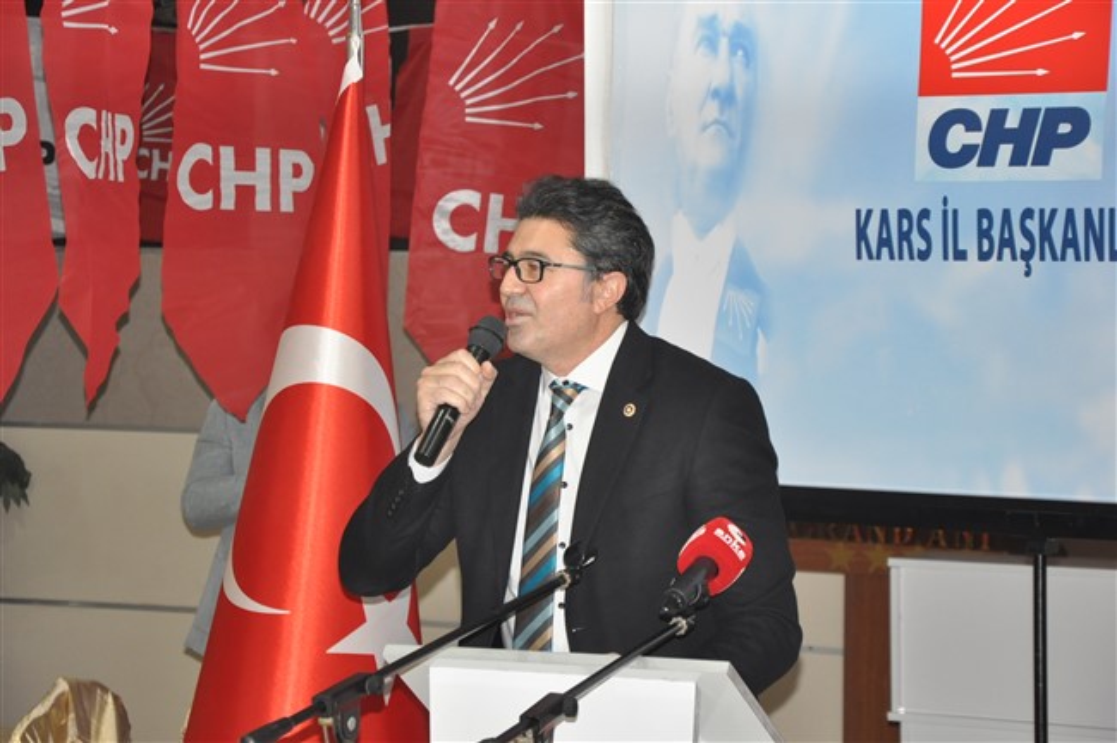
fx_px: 3487
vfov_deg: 12.2
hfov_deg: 18.2
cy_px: 372
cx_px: 558
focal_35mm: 112
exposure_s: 1/60
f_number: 5.3
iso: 1400
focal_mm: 75
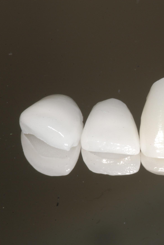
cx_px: 200
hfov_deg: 5.1
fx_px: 1837
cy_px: 135
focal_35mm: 269
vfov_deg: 7.7
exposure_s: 1/60
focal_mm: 105
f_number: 32
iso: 200
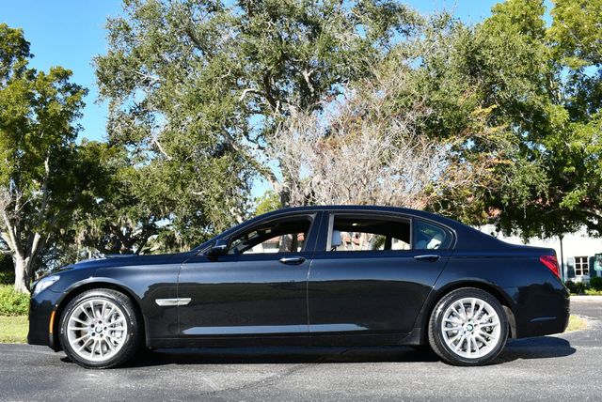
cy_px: 201
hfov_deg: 53.1
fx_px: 603
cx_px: 301
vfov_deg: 36.9
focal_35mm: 36
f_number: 8
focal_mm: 18
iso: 200
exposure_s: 1/250
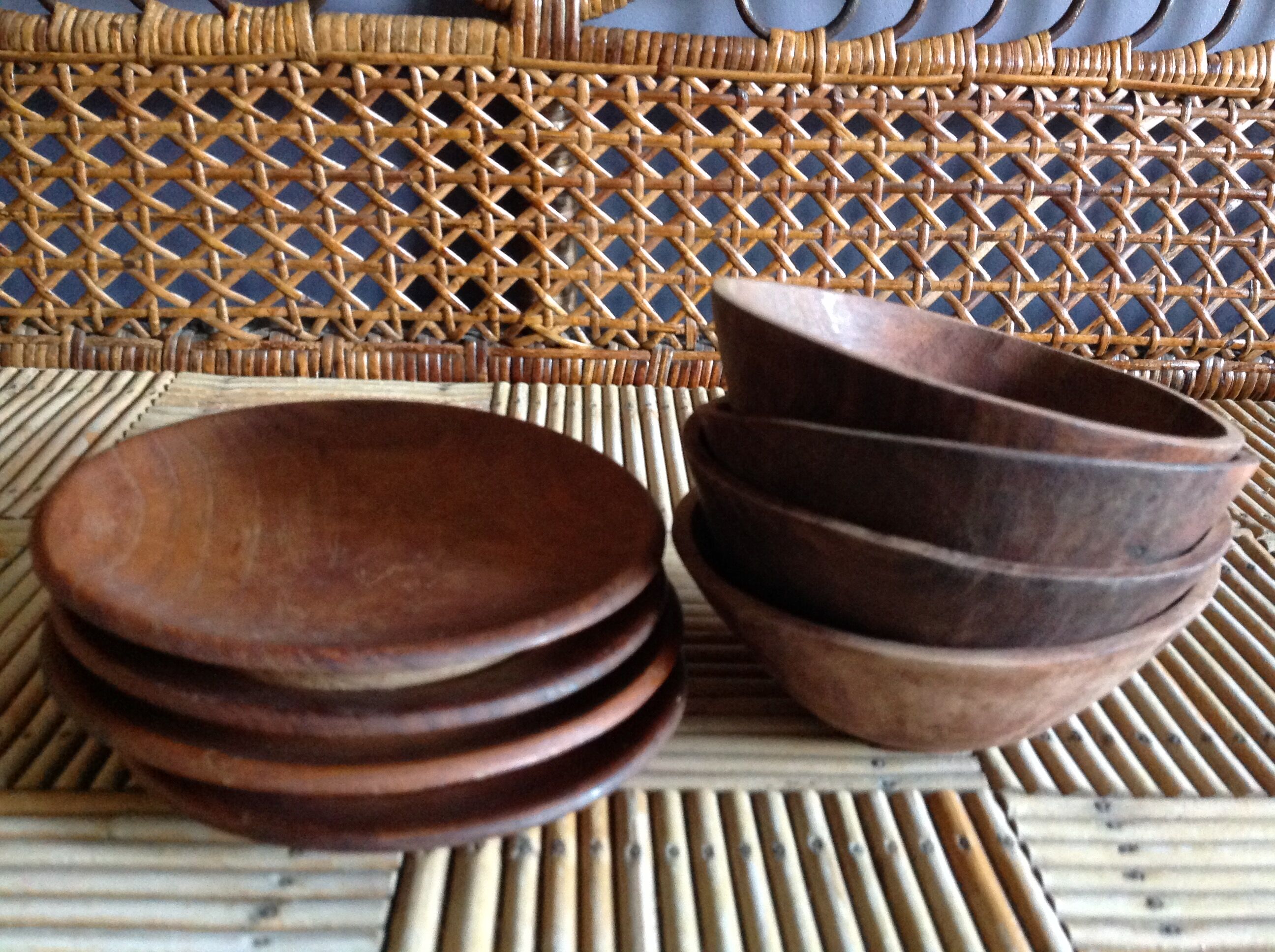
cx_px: 638
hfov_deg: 52.7
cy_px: 476
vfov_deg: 40.6
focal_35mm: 35
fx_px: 1287
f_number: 2.4
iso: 400
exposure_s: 1/15
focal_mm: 4.28
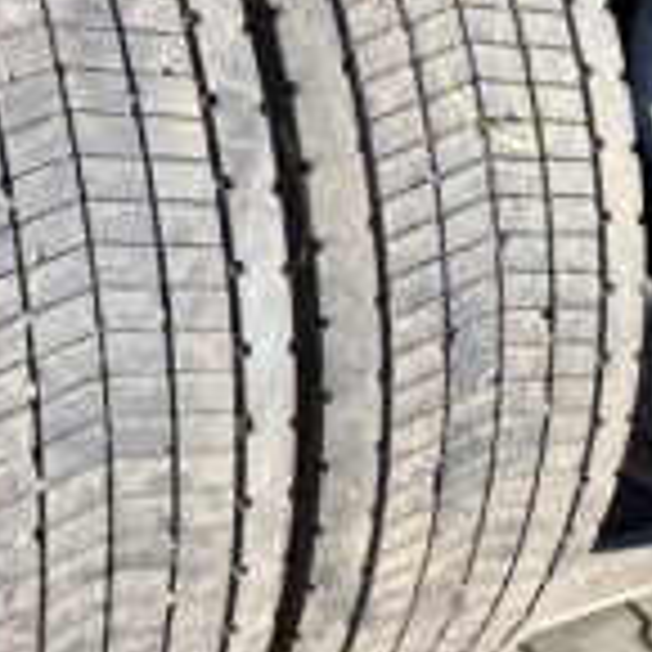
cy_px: 232
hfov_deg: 25.2
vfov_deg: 25.3
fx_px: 1449
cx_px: 189
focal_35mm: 68
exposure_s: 1/822
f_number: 1.8
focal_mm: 4.25
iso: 32
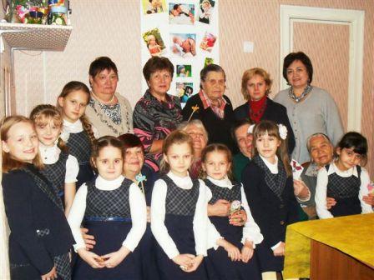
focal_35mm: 38
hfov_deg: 49.0
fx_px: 411
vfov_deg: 37.7
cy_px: 140
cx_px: 187
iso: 200
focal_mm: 6.3
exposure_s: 1/45
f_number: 2.8
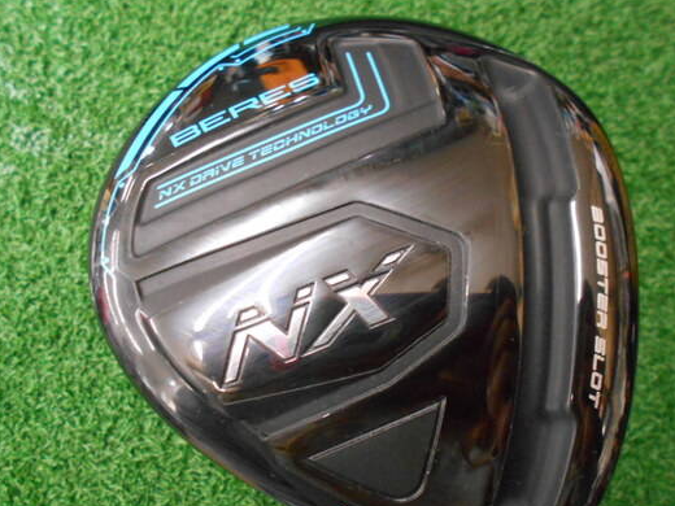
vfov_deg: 43.9
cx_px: 348
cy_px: 304
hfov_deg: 56.8
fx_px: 624
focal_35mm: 32
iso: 800
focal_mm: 4.6
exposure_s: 1/40
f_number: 3.2
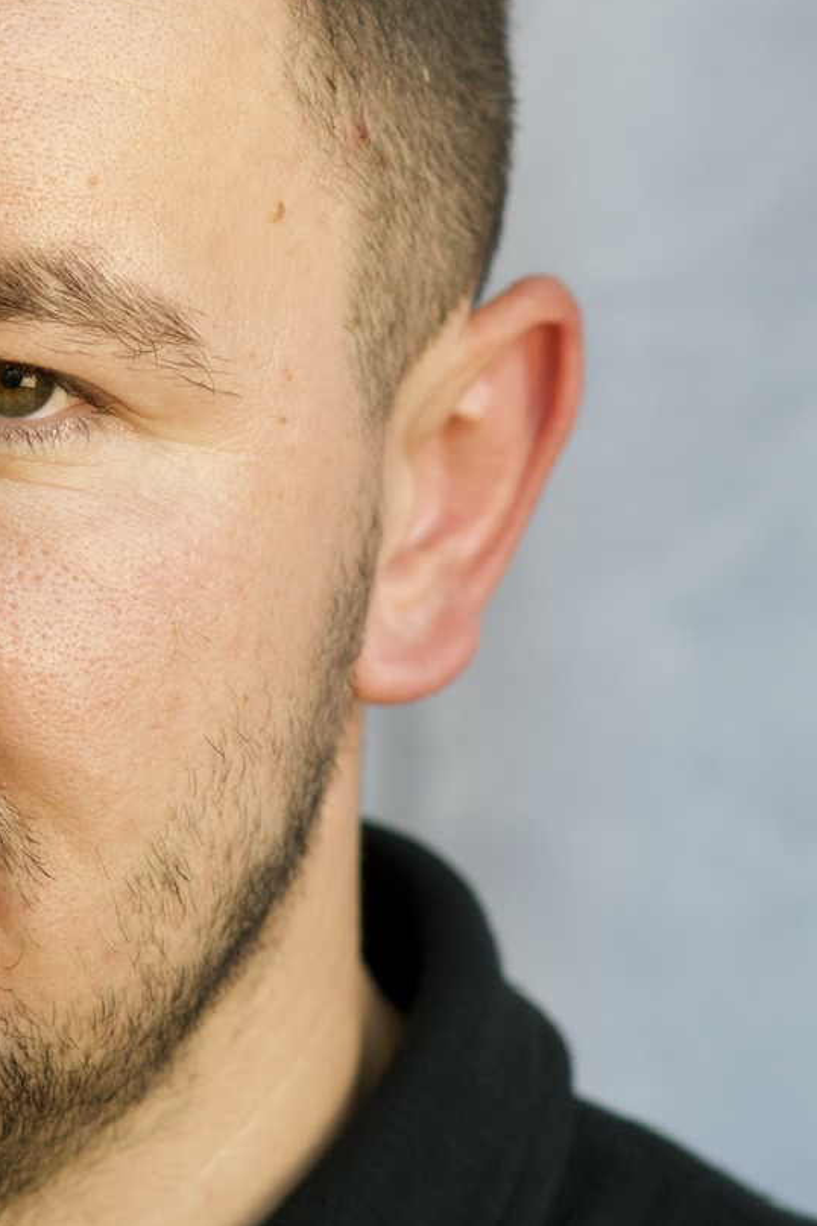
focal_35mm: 343
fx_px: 11687
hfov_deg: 4.0
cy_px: 816
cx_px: -121
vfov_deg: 6.0
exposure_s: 1/250
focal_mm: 85
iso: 320
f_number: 2.8
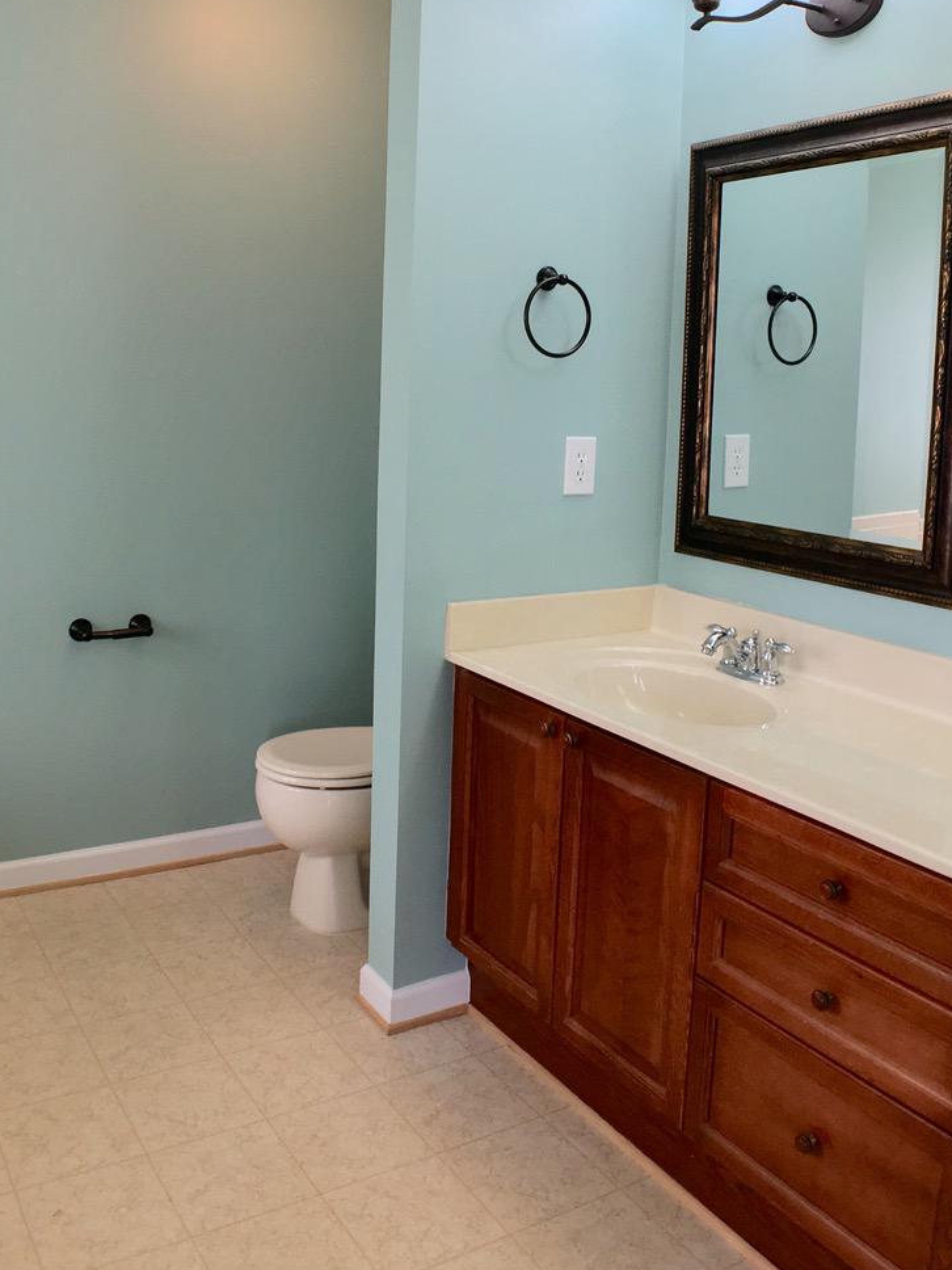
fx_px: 1687
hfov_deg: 31.5
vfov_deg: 41.0
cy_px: 506
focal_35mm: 46
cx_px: 412
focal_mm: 4.15
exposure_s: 1/40
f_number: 2.2
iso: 32
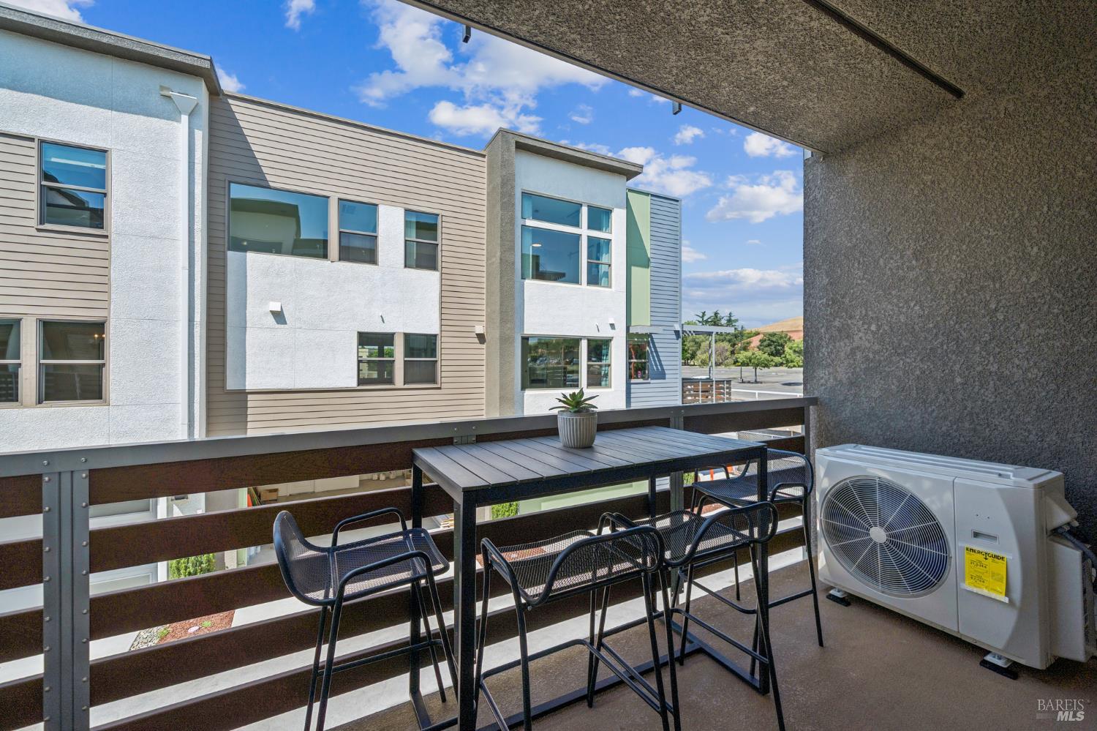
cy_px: 366
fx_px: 426
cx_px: 548
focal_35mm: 14
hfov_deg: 104.3
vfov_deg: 81.2
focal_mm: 14
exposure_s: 1/320
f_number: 5.6
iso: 100
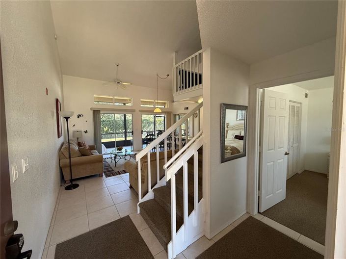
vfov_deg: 85.6
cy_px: 130
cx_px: 173
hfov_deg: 102.1
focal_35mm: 14
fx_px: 140
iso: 160
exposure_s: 1/99
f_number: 2.2
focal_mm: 2.22
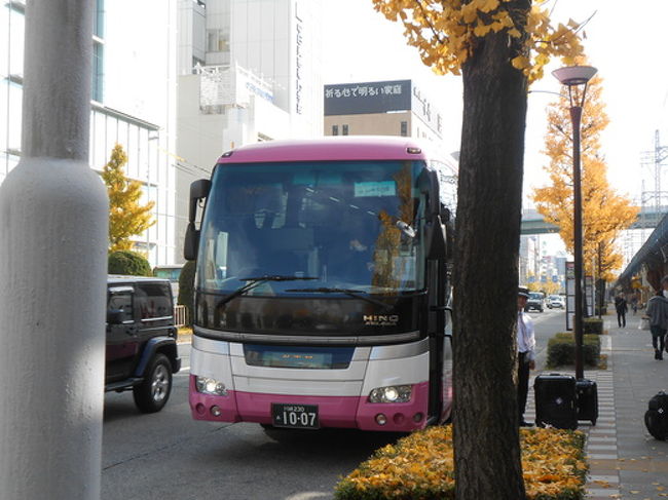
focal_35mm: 49
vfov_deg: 29.7
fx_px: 945
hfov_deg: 38.9
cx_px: 334
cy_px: 250
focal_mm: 8.8
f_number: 4.8
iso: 125
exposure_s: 1/250
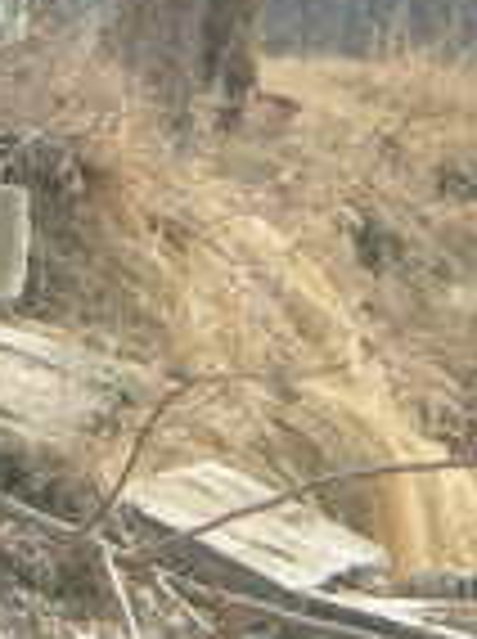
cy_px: -63
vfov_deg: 5.5
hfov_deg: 4.1
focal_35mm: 362
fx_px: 6671
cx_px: -198
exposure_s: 1/130
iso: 132
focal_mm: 18.9
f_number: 5.9
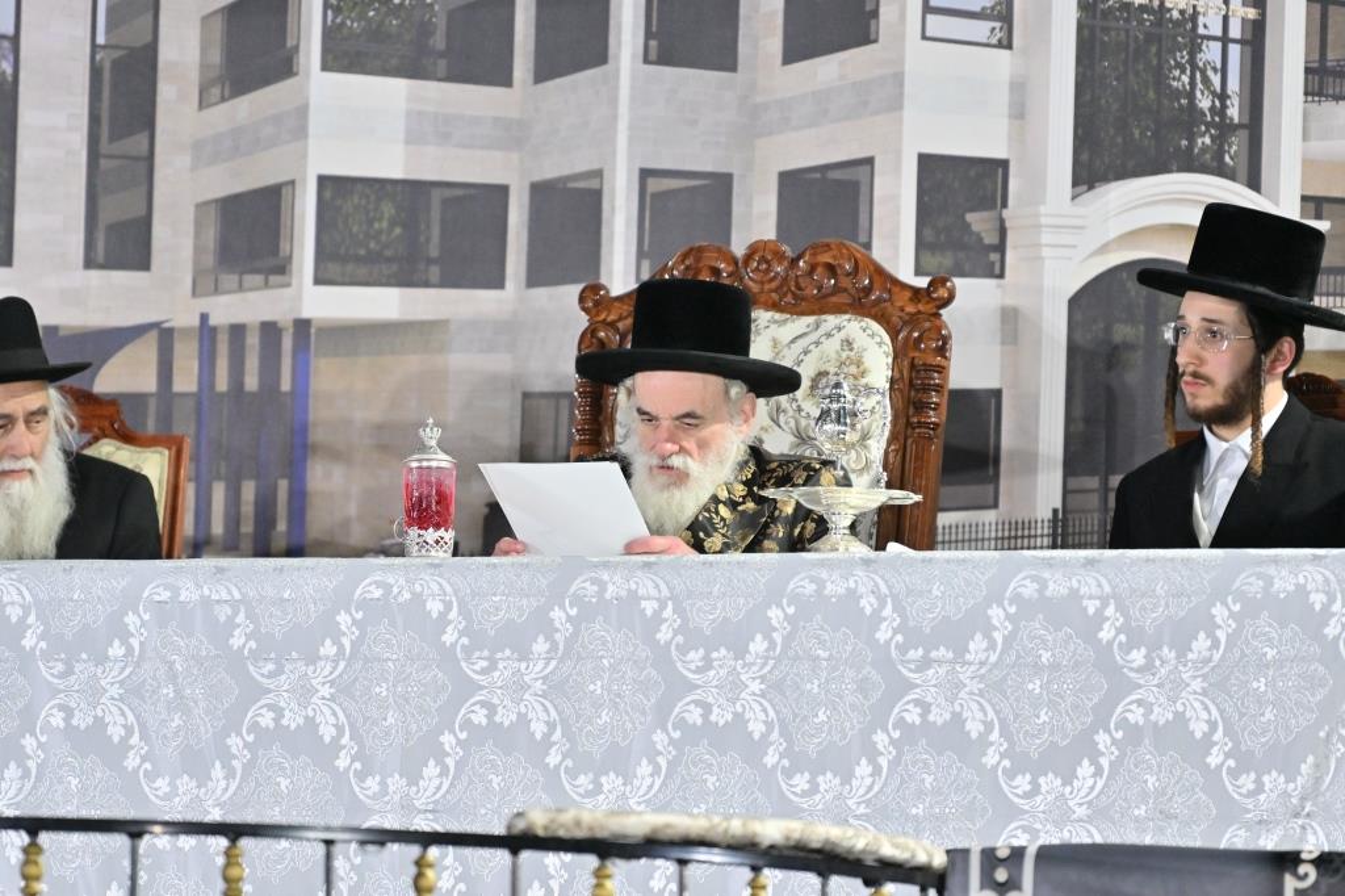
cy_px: 448
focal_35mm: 300
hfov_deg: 6.9
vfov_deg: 4.6
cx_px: 672
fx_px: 11204
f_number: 2.8
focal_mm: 200
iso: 1250
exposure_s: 1/125
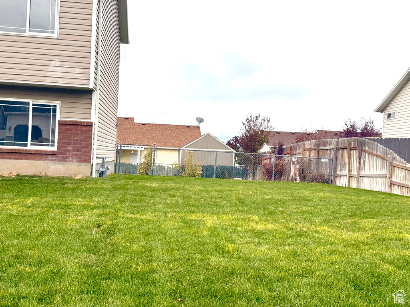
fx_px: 569
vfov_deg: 30.3
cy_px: 154
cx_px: 205
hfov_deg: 39.7
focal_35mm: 48
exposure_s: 1/875
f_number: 1.78
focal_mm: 6.76
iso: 80
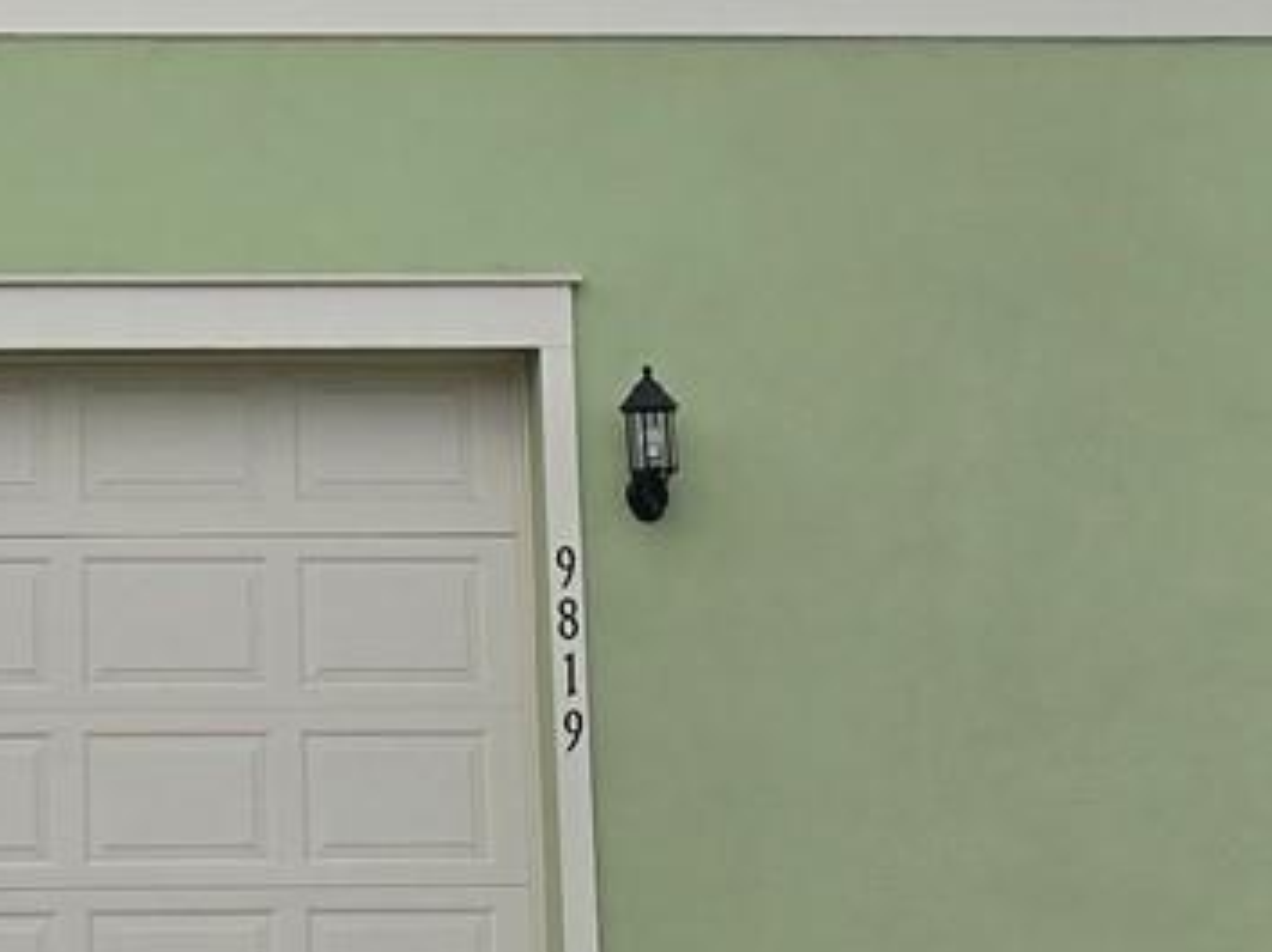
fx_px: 3819
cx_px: -22
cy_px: -54
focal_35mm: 104
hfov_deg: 18.4
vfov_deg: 14.0
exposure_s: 1/773
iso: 12
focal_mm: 6.3
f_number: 1.7
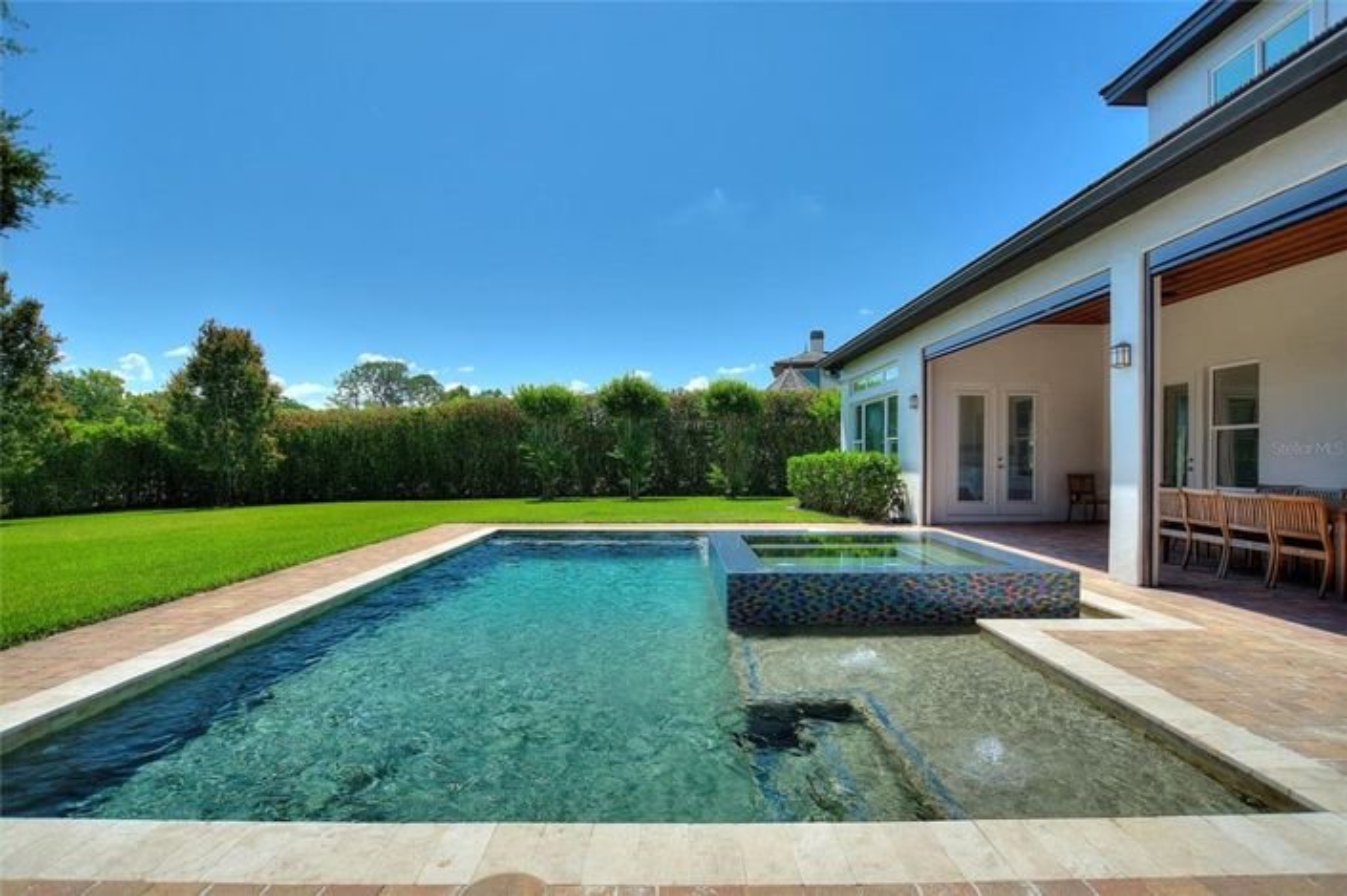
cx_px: 674
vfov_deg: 77.2
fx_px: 561
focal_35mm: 15
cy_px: 448
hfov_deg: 100.4
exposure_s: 1/500
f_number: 4.5
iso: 100
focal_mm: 10
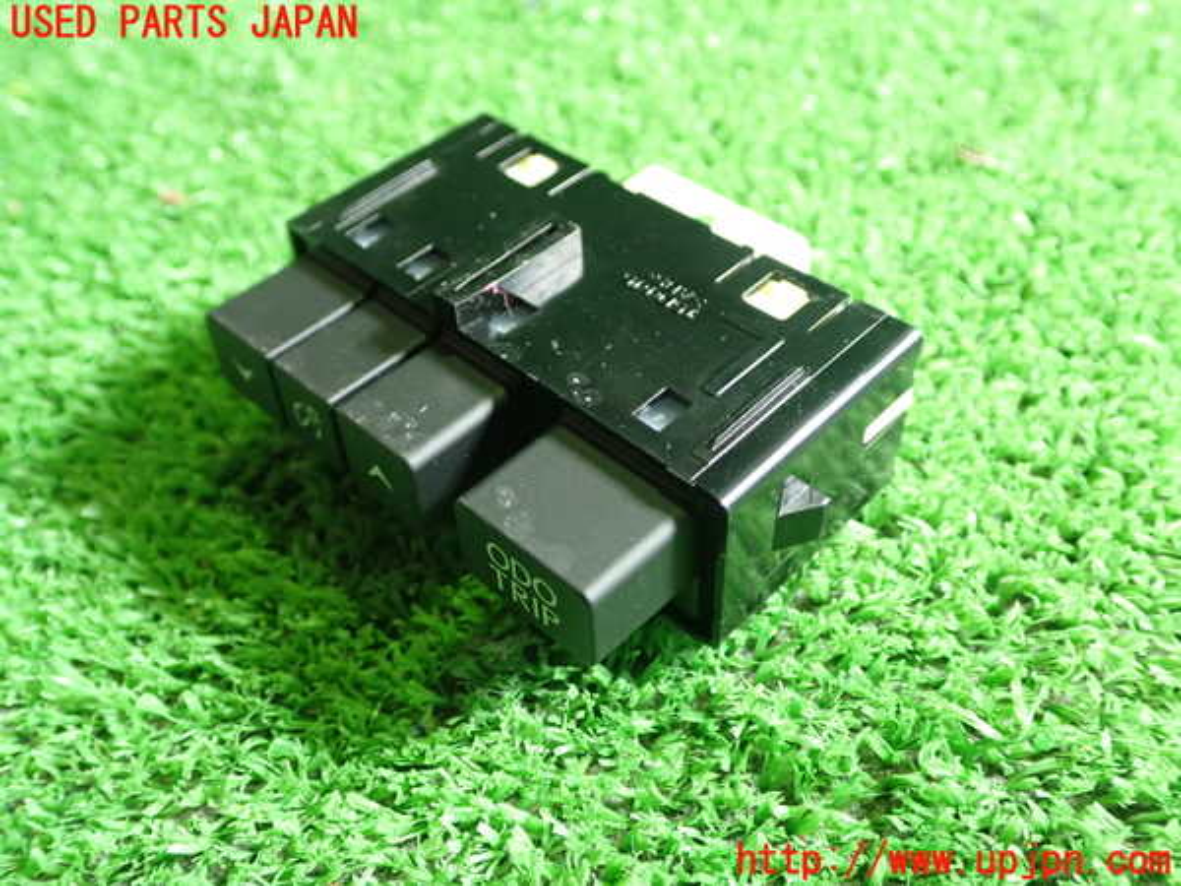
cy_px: 443
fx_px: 1228
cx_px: 590
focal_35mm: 36
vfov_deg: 39.7
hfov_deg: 51.4
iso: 500
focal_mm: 6.37
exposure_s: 1/40
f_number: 2.5
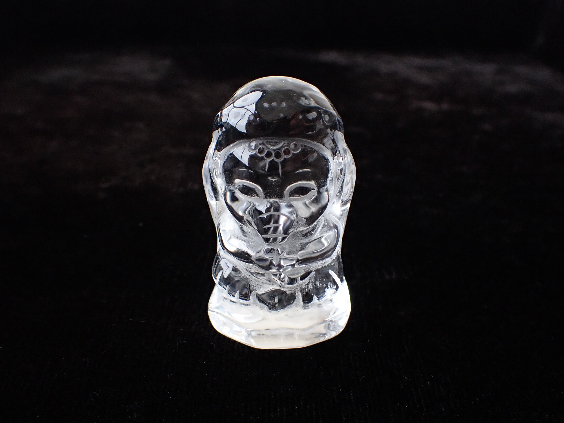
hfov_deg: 60.0
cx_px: 282
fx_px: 489
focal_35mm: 30
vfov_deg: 46.8
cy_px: 212
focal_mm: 5.4
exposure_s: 1/125
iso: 250
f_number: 3.2
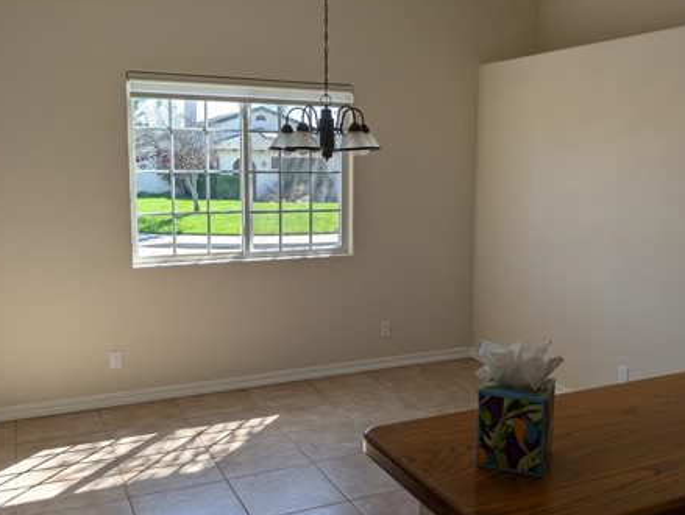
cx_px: 379
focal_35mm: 35
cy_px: 257
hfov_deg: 52.5
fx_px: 693
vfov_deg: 40.8
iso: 21
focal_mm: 6.9
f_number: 1.68
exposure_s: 1/283
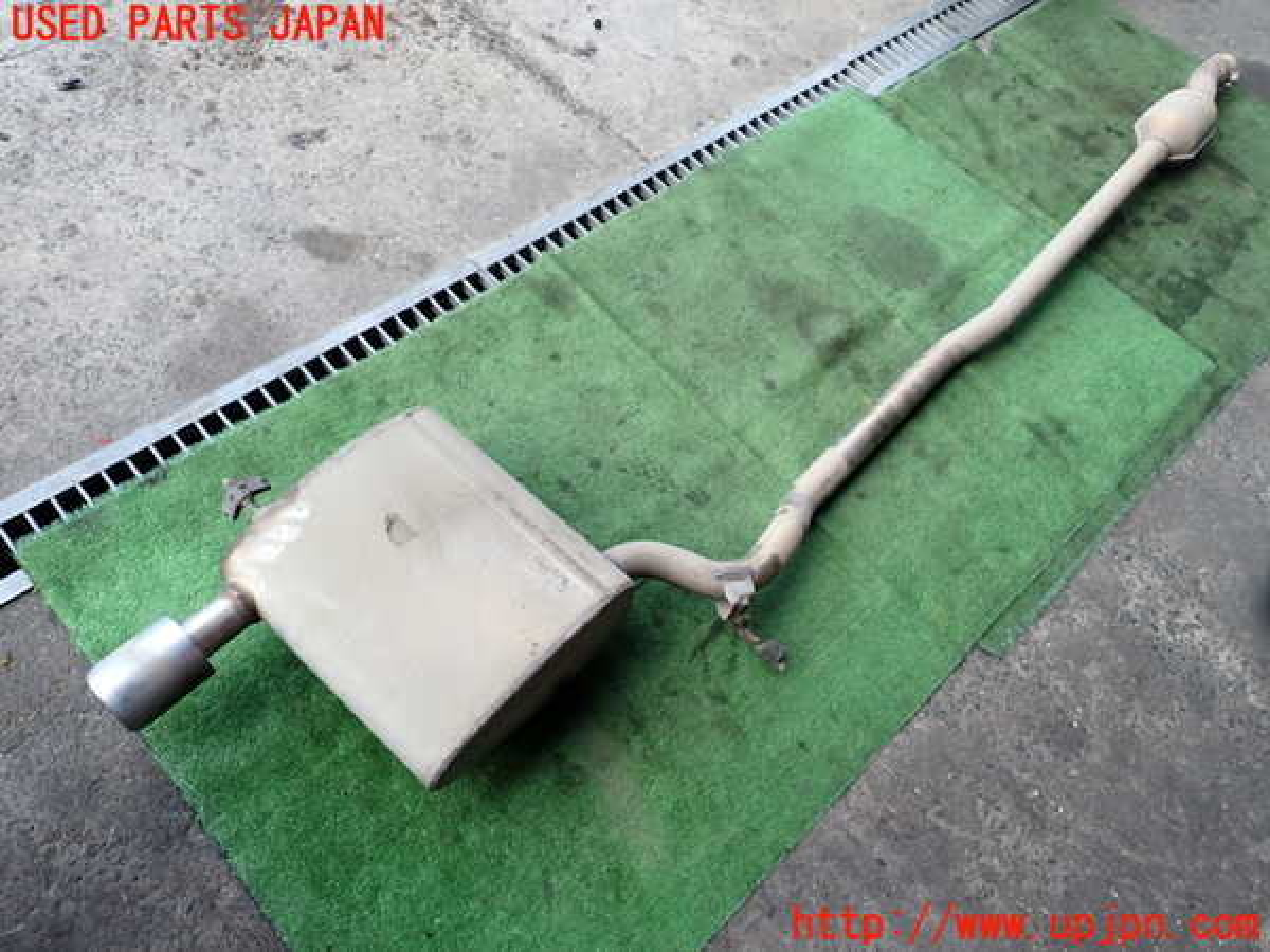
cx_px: 635
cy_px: 476
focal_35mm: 25
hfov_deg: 69.4
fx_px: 917
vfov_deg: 54.9
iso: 100
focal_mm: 4.5
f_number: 2.8
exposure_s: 1/200
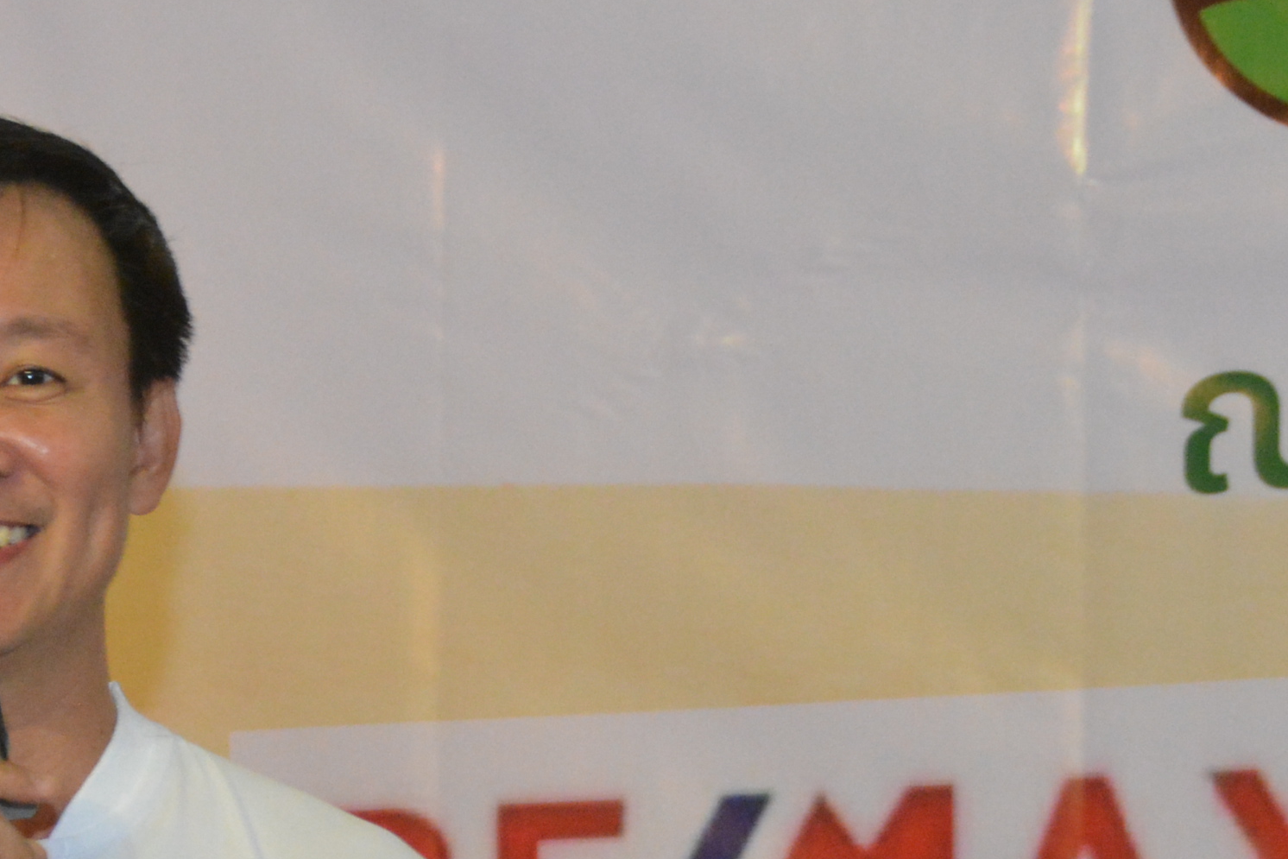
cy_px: 1245
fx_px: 7764
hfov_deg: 9.4
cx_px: -7
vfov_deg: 6.3
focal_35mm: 217
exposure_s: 1/125
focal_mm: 48
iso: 2500
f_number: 5.6
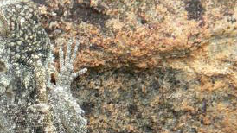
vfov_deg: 1.2
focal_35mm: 1002
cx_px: 3
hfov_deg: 2.2
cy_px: 176
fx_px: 6296
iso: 80
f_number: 4
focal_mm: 55.2
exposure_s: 1/160
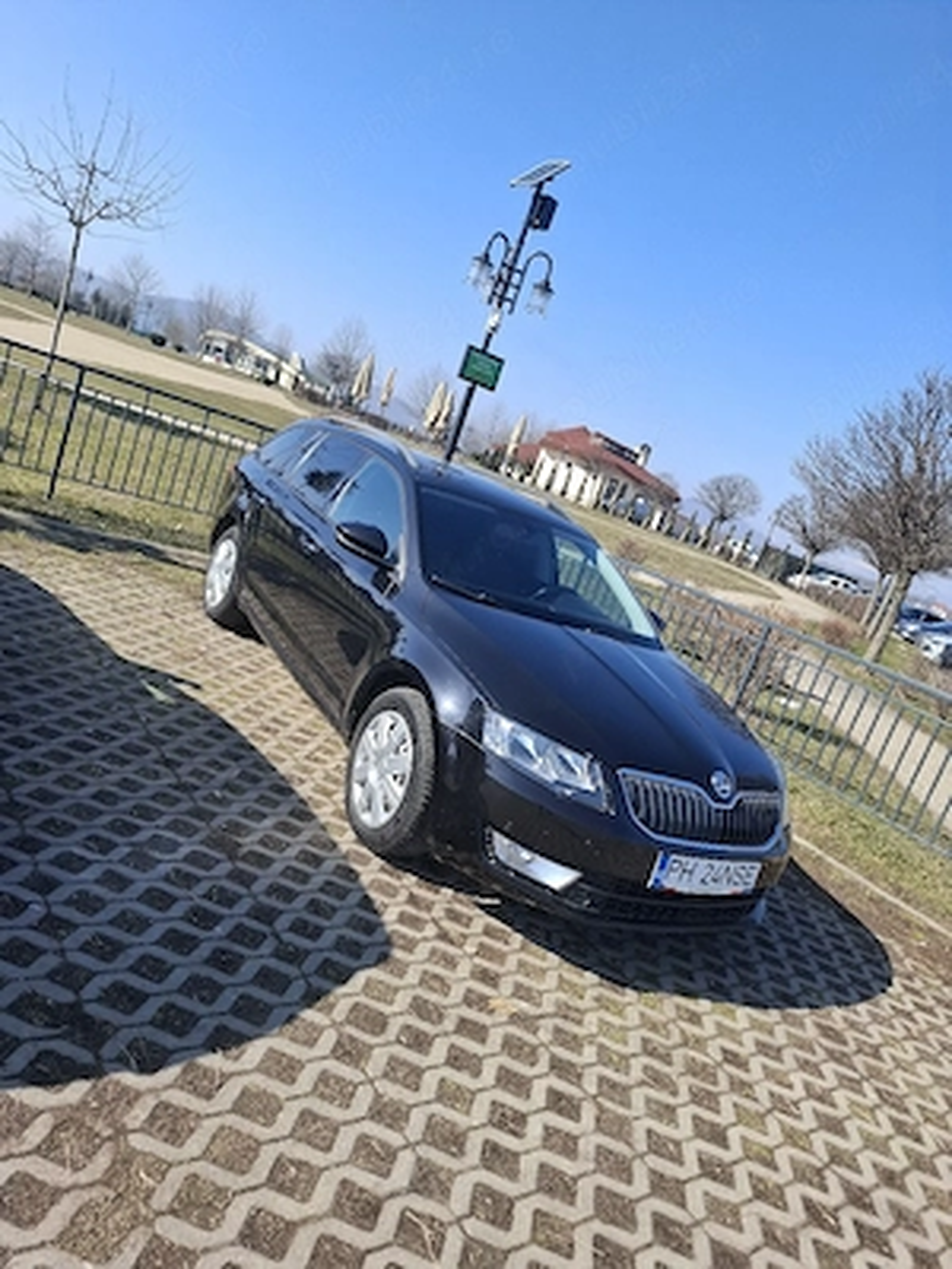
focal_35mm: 23
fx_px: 843
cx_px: 476
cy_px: 634
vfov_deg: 73.9
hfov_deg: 58.9
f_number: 1.8
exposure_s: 1/1250
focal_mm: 5.54
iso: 50
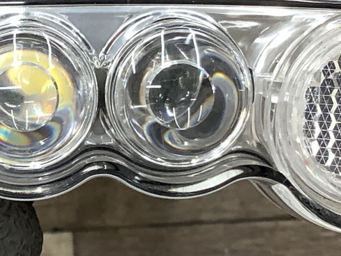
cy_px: 111
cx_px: 78
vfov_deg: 14.2
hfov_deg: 18.8
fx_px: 1024
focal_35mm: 104
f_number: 2.4
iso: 100
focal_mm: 3.3
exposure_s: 1/60
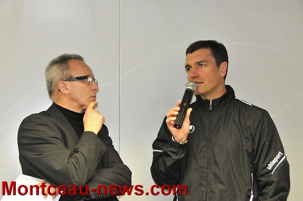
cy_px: 100
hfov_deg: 31.9
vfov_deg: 21.5
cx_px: 152
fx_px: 530
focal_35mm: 63
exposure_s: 1/60
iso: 3200
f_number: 7.1
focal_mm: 42
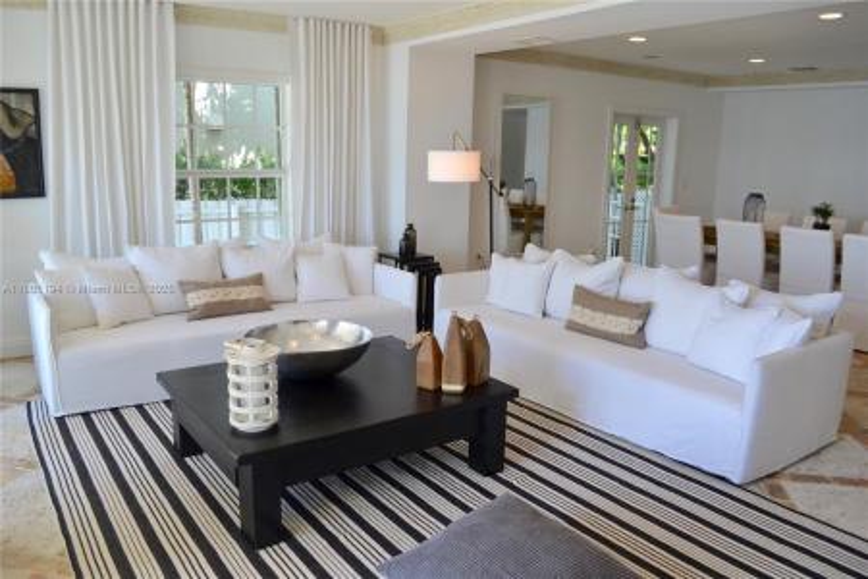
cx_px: 434
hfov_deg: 67.4
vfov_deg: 47.9
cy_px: 290
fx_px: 651
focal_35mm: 27
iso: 400
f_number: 5
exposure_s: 1/100
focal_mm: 18
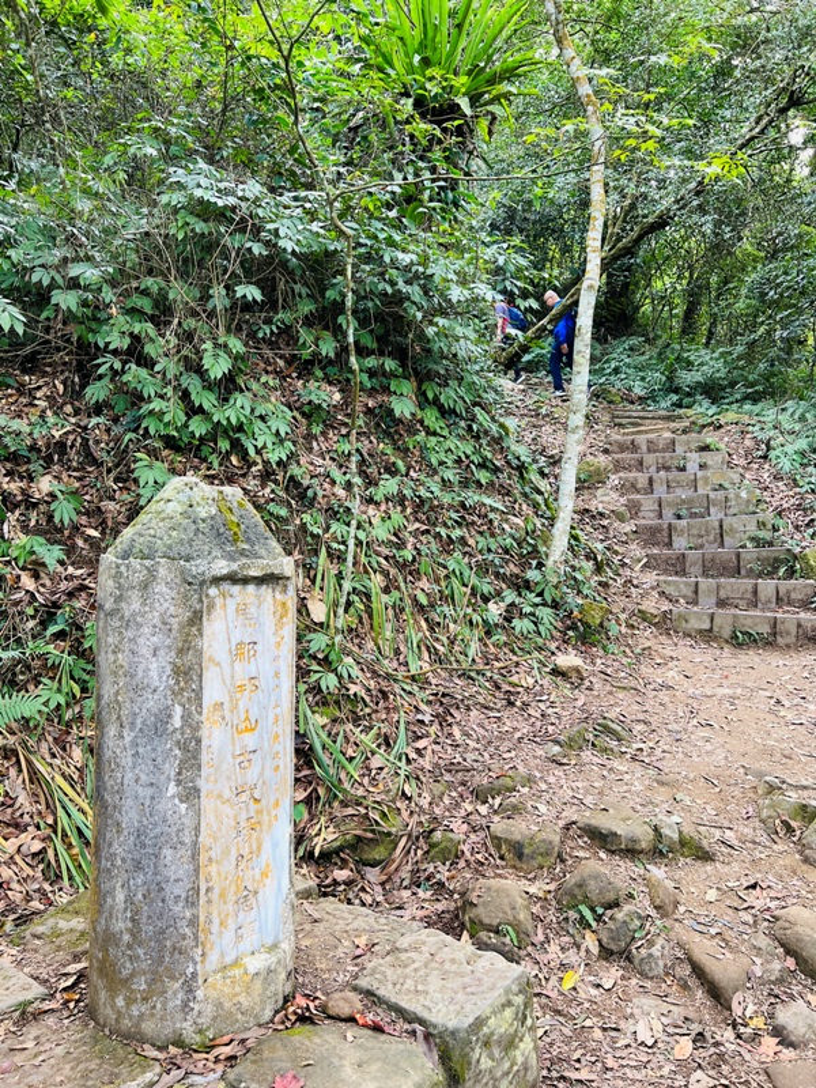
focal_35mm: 26
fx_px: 817
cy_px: 544
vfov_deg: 67.3
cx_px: 408
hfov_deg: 53.1
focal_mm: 5.7
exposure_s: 1/121
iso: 125
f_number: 1.5
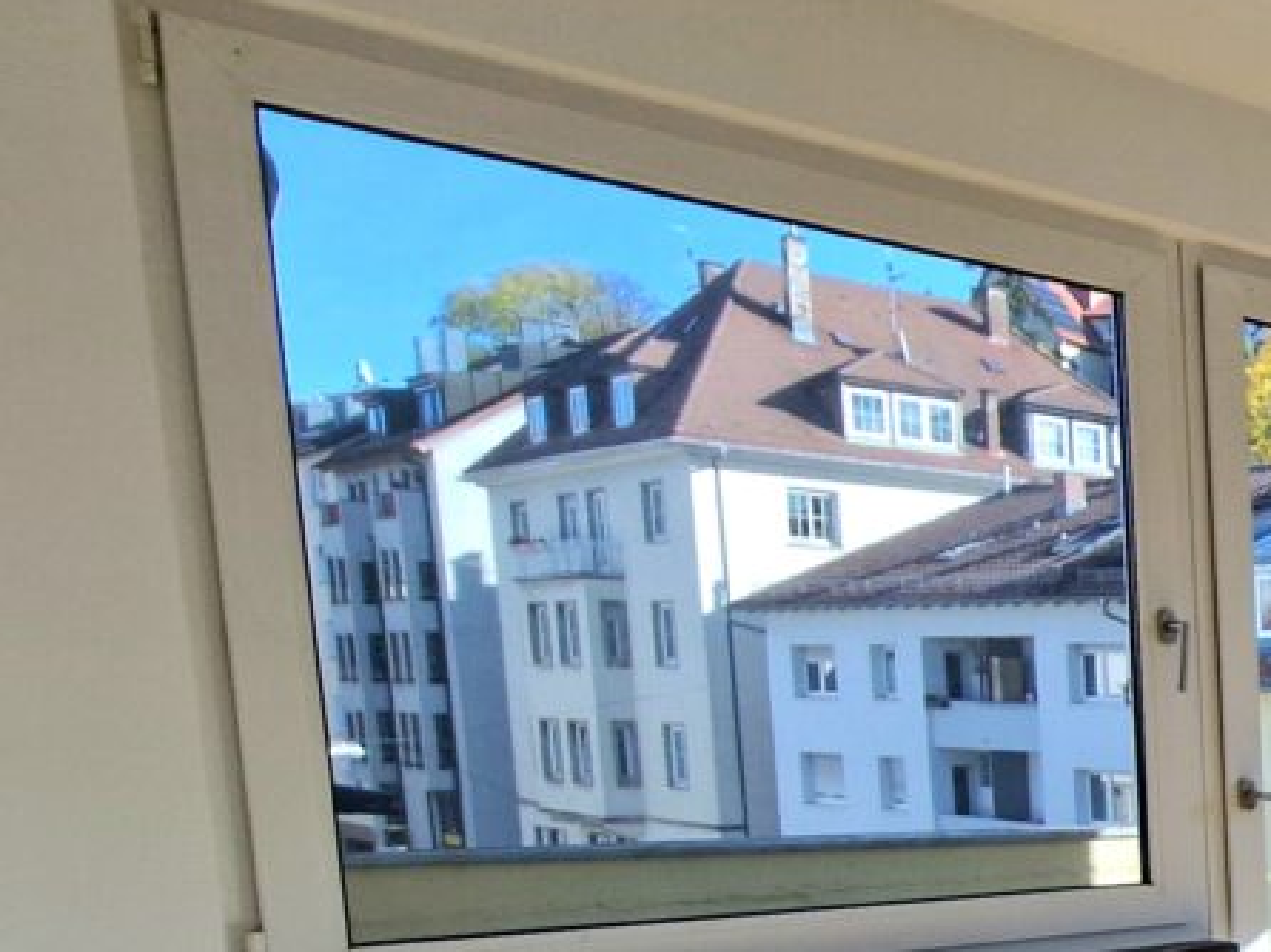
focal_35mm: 42
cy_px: 963
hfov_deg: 27.7
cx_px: 1961
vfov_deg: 31.6
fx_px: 1541
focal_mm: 2.2
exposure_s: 1/714
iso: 50
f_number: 2.2
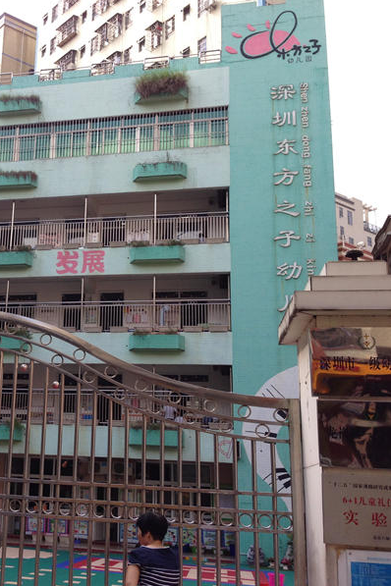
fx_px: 749
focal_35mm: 46
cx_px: 18
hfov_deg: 27.8
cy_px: 293
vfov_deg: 42.7
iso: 50
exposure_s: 1/404
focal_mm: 4.12
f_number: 2.4
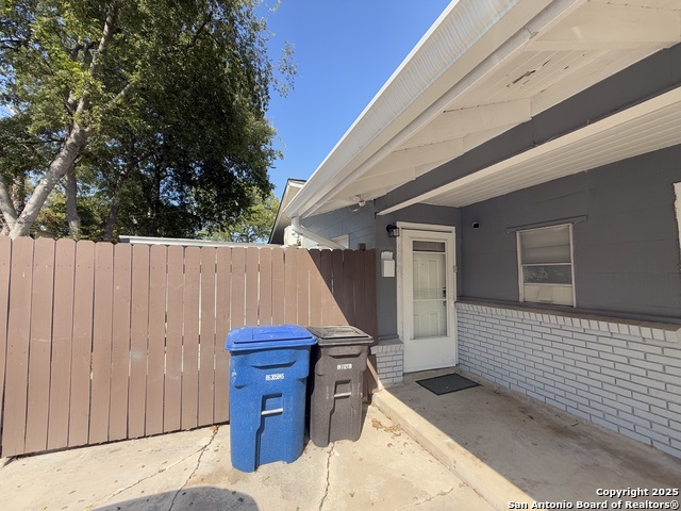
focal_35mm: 14
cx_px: 340
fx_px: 275
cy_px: 256
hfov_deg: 102.1
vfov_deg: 85.7
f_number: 2.2
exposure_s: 1/864
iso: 50
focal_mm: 2.22
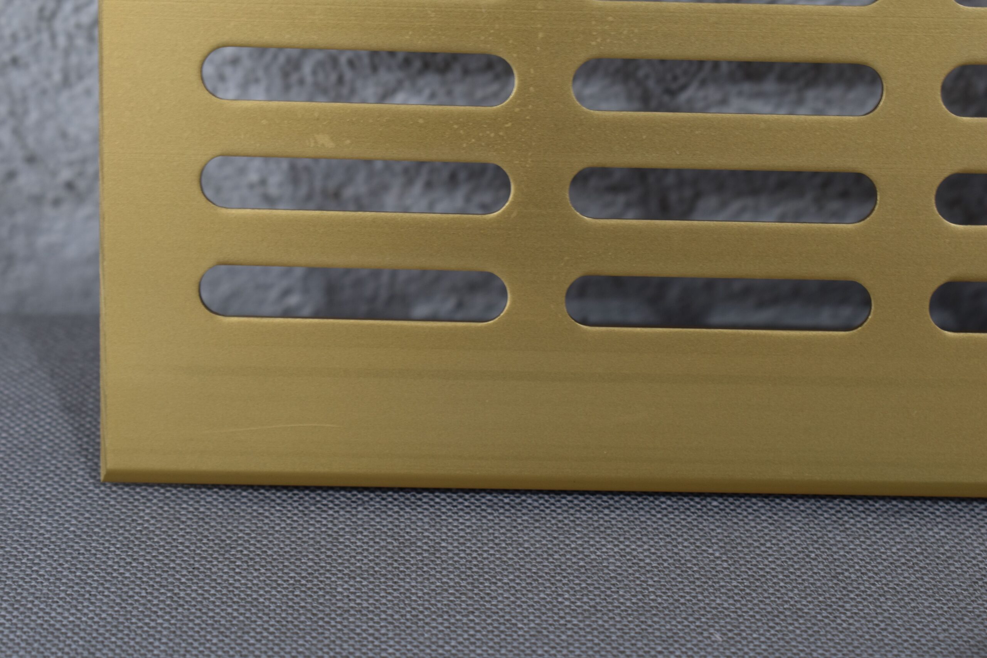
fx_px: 2262
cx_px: 494
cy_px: 329
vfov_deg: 16.6
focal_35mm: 82
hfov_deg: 24.6
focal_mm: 55
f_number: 8
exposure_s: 1/60
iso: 250
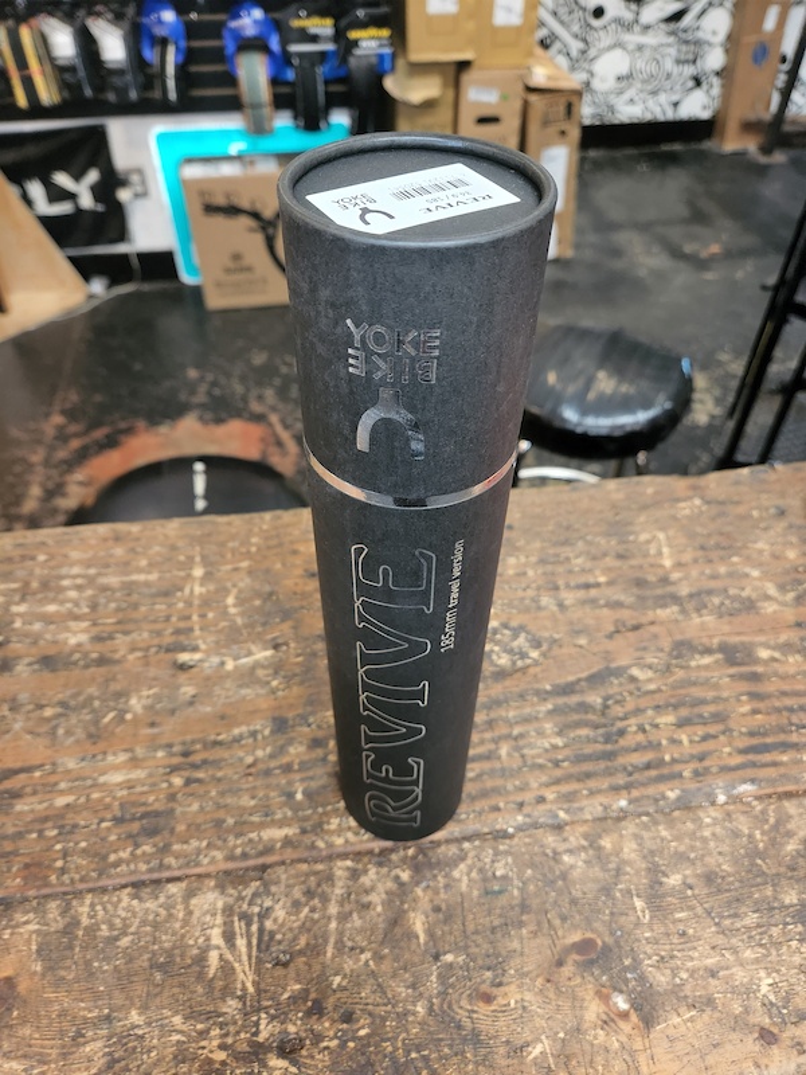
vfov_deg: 73.9
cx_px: 403
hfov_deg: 58.9
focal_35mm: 23
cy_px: 538
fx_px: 714
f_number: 1.8
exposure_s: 1/120
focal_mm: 5.4
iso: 1000
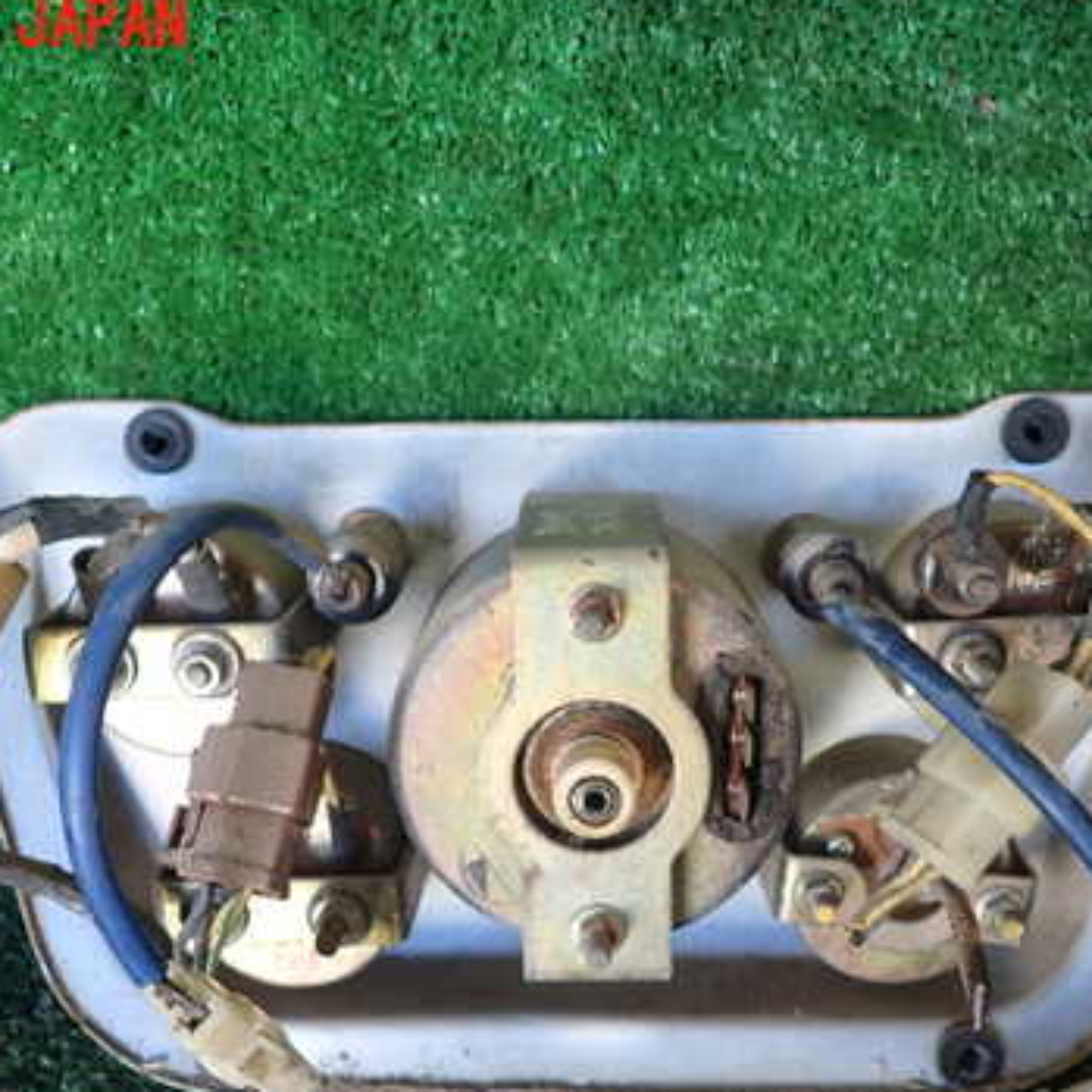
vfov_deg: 43.5
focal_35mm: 38
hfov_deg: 43.9
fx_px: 1356
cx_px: 557
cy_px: 691
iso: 200
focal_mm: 4.5
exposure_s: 1/60
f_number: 2
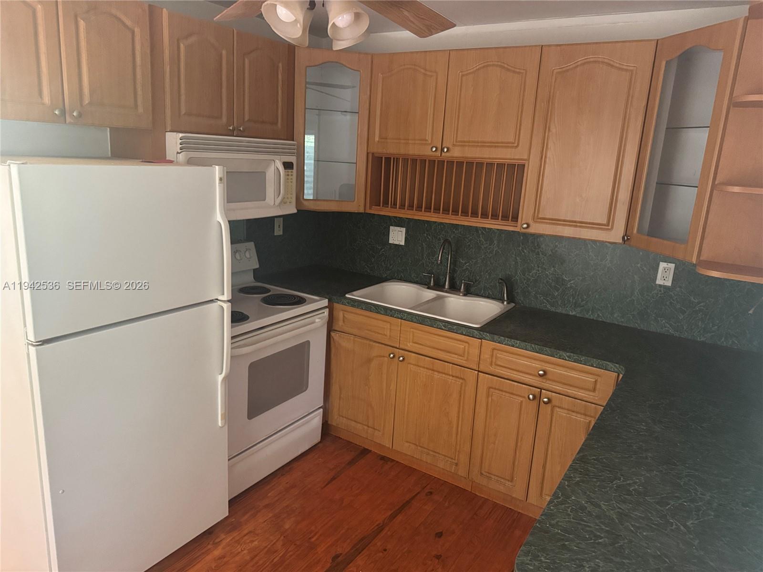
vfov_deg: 56.8
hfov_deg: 71.6
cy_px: 286
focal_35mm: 24
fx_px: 529
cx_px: 382
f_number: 1.78
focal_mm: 6.76
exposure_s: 1/44
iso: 800
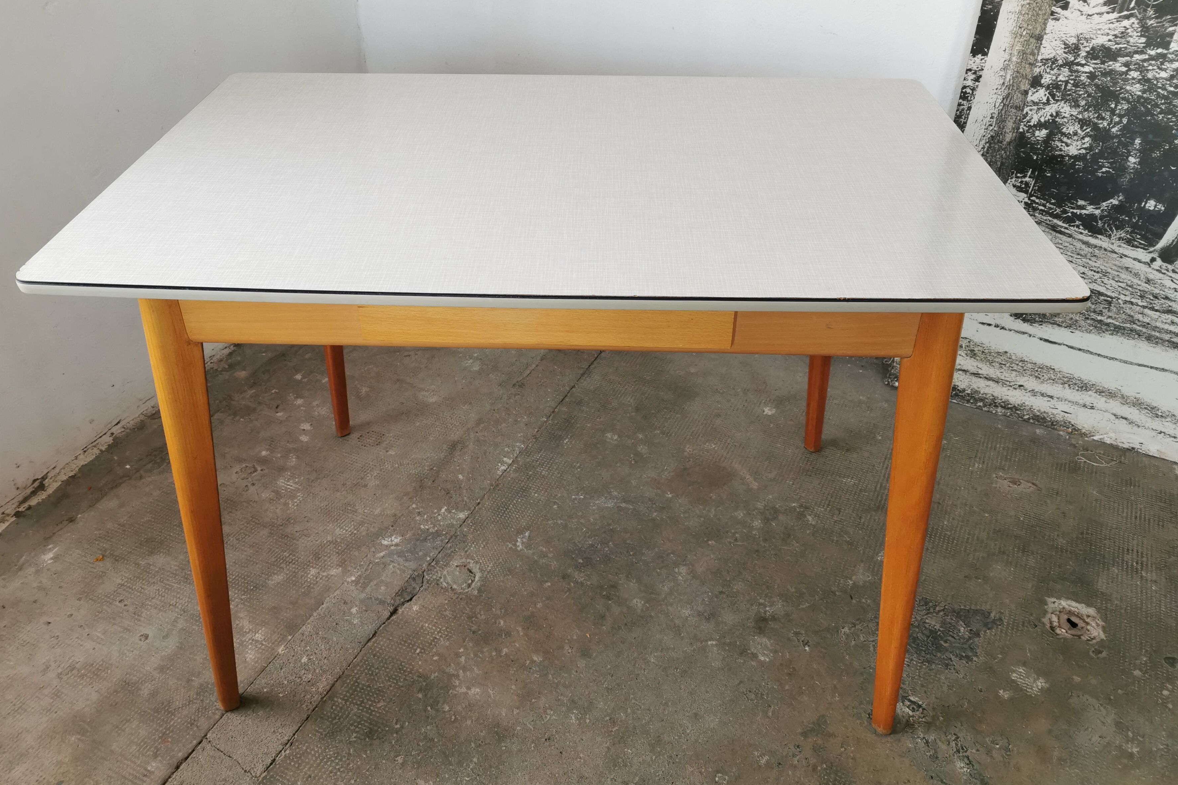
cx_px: 581
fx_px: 949
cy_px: 342
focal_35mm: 29
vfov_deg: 44.9
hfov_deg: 63.7
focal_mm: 5.56
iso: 160
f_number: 1.6
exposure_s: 1/120
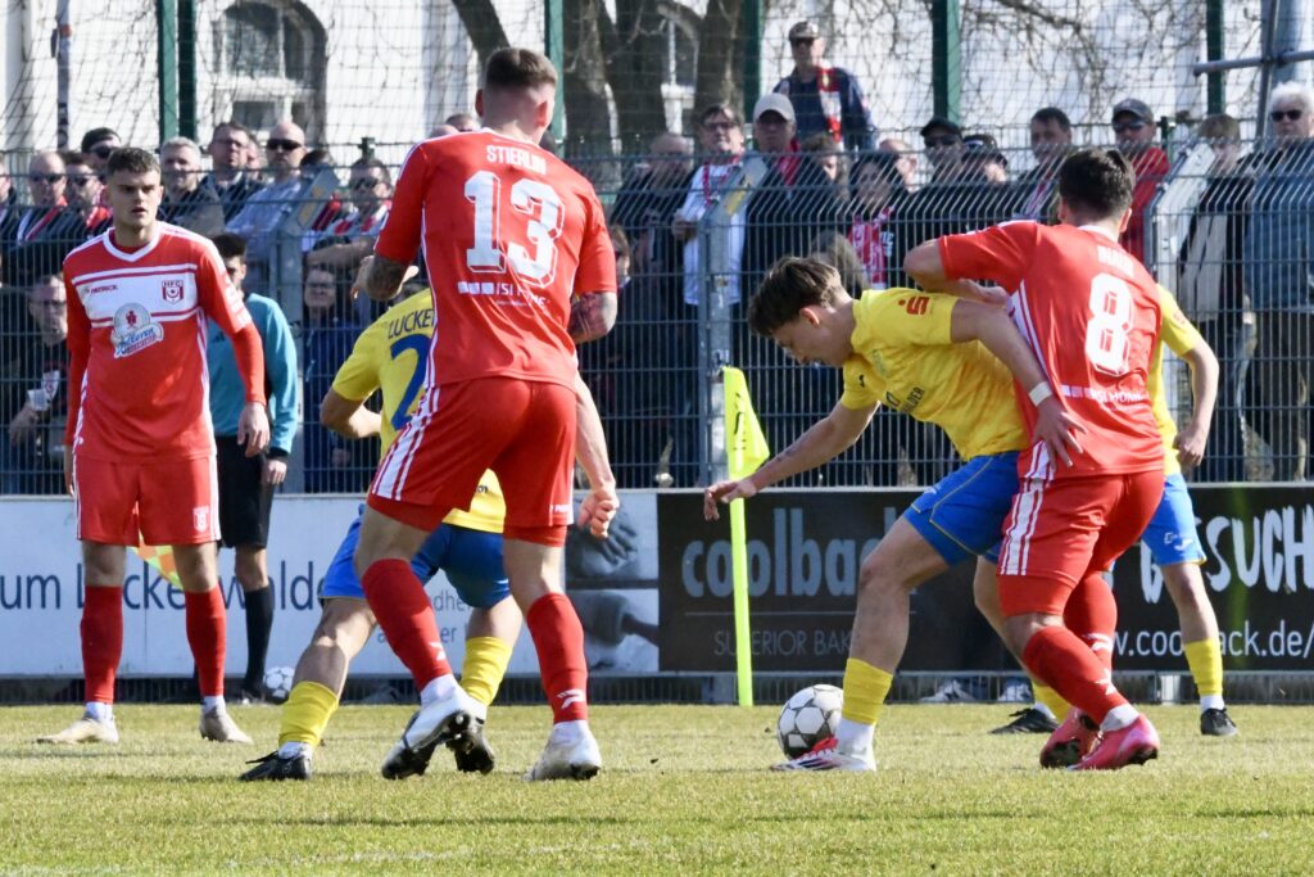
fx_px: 10586
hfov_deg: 7.1
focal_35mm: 290
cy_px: 438
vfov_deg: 4.7
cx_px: 657
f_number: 20
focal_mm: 290
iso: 8000
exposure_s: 1/1600
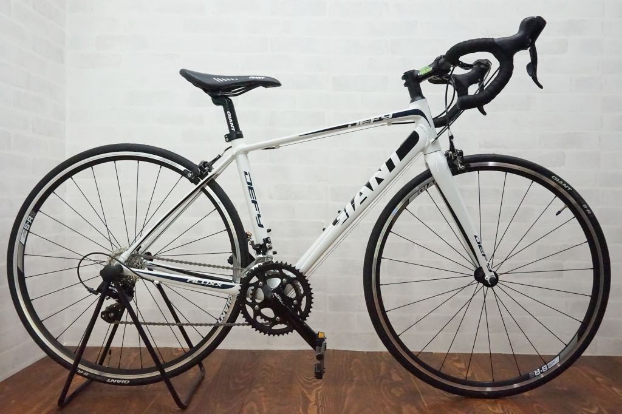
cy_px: 207
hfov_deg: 61.9
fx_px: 518
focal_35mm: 30
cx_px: 311
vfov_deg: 43.6
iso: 5000
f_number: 10
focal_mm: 20
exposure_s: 1/500
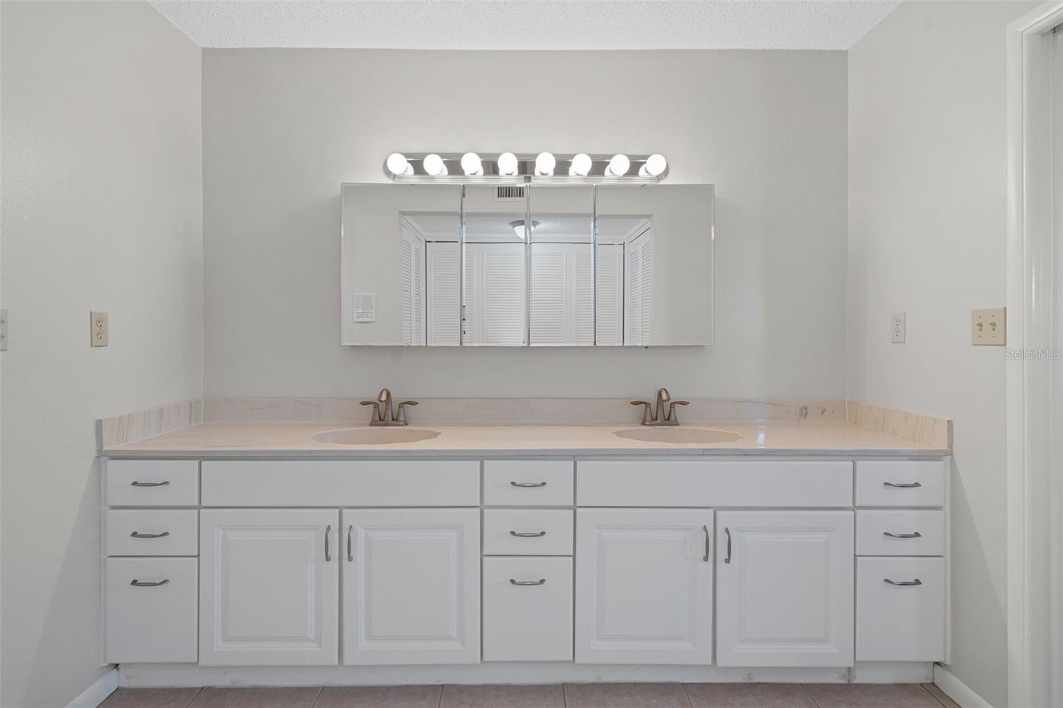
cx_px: 532
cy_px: 354
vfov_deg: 70.4
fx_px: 502
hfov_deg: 93.3
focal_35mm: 17
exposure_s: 1/5
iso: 320
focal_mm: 17
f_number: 8
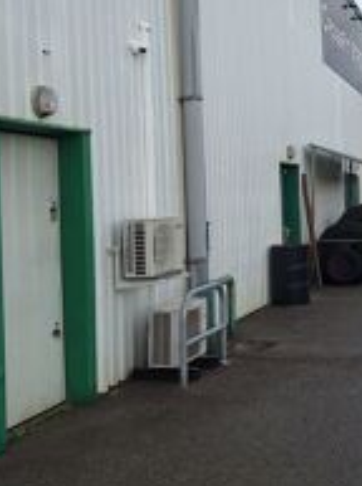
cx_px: 387
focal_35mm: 51
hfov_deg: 26.5
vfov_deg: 37.4
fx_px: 713
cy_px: 190
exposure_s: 1/308
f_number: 1.8
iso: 40
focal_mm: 5.54
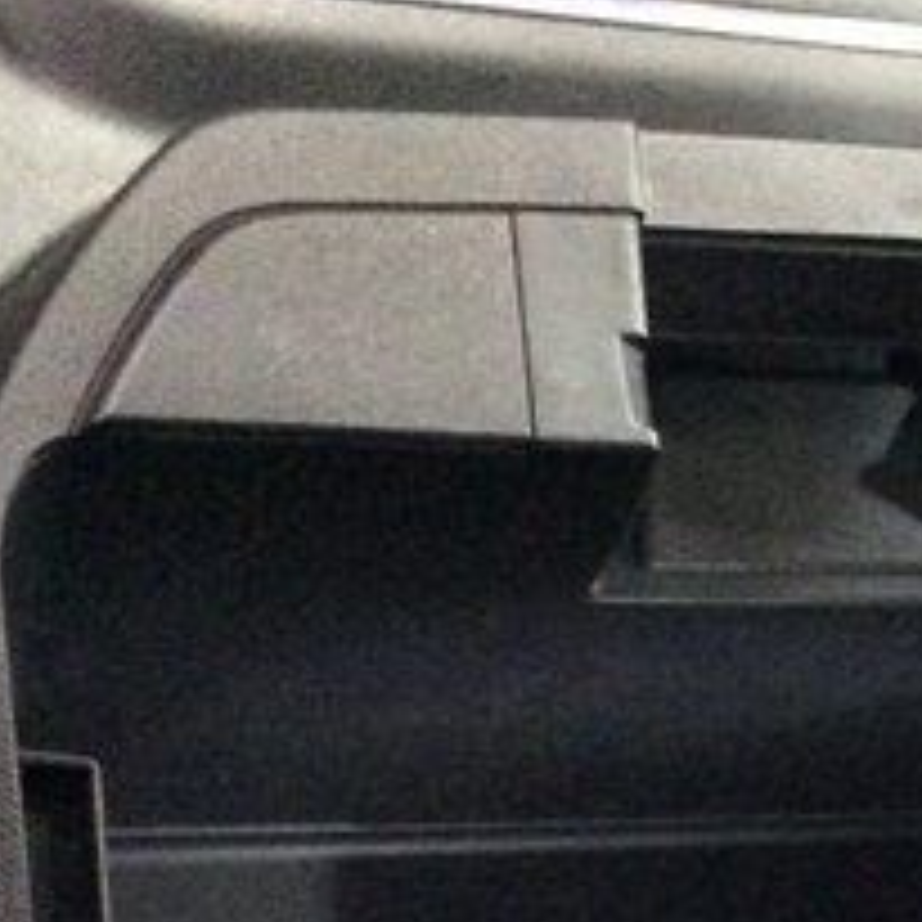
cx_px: 882
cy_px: 1025
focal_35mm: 88
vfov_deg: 18.9
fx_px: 2652
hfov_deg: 19.3
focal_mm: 3.3
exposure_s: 1/15
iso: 640
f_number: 2.4
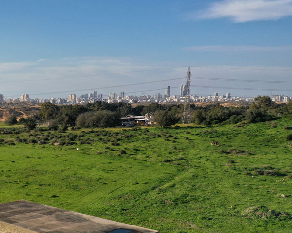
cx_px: 5
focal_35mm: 55
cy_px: 161
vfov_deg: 27.4
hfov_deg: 31.7
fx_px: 475
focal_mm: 10.26
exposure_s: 1/1600
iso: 100
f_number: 4
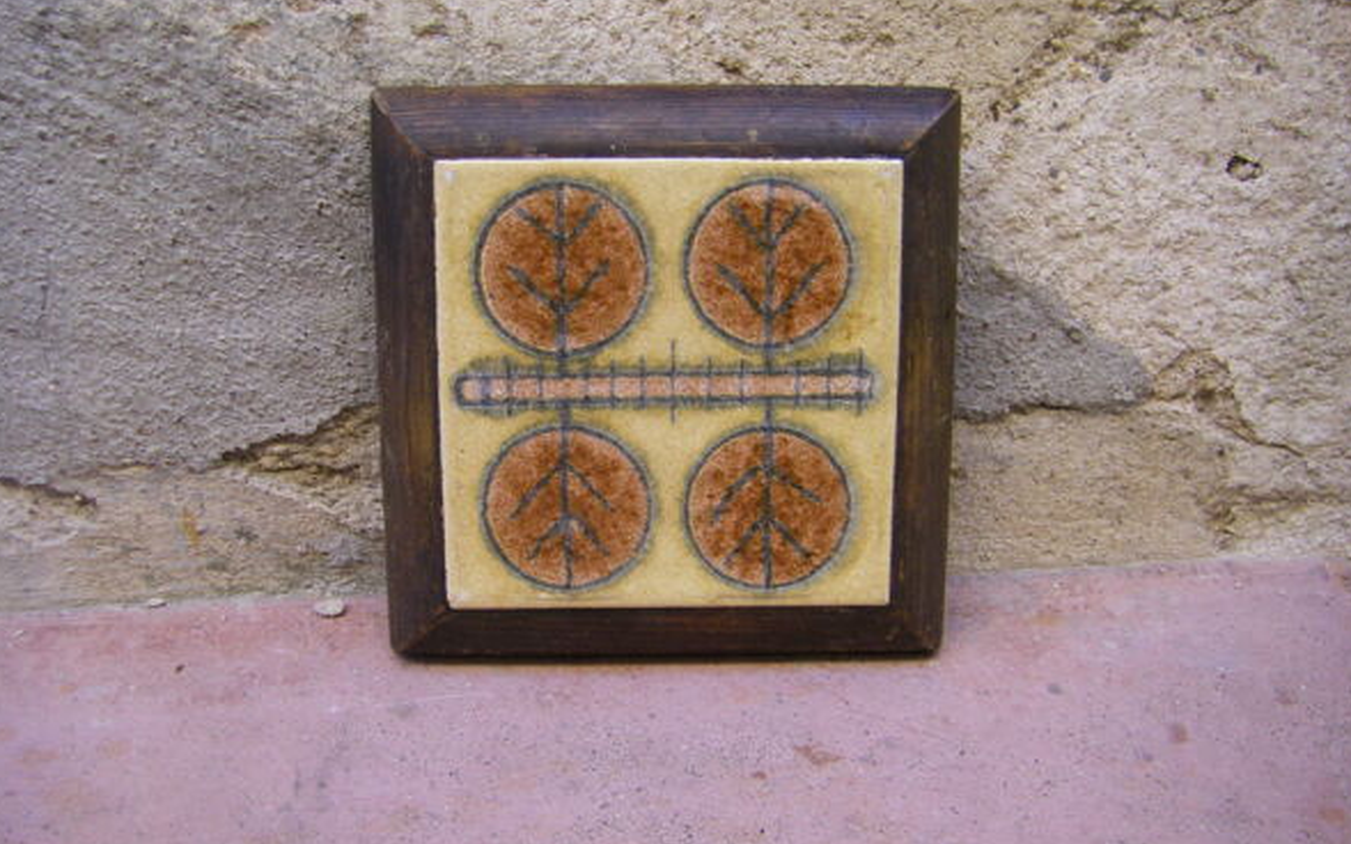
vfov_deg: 31.2
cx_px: 674
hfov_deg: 48.2
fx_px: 1509
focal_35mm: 41
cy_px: 431
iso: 200
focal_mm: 6.3
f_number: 3.5
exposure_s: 1/50
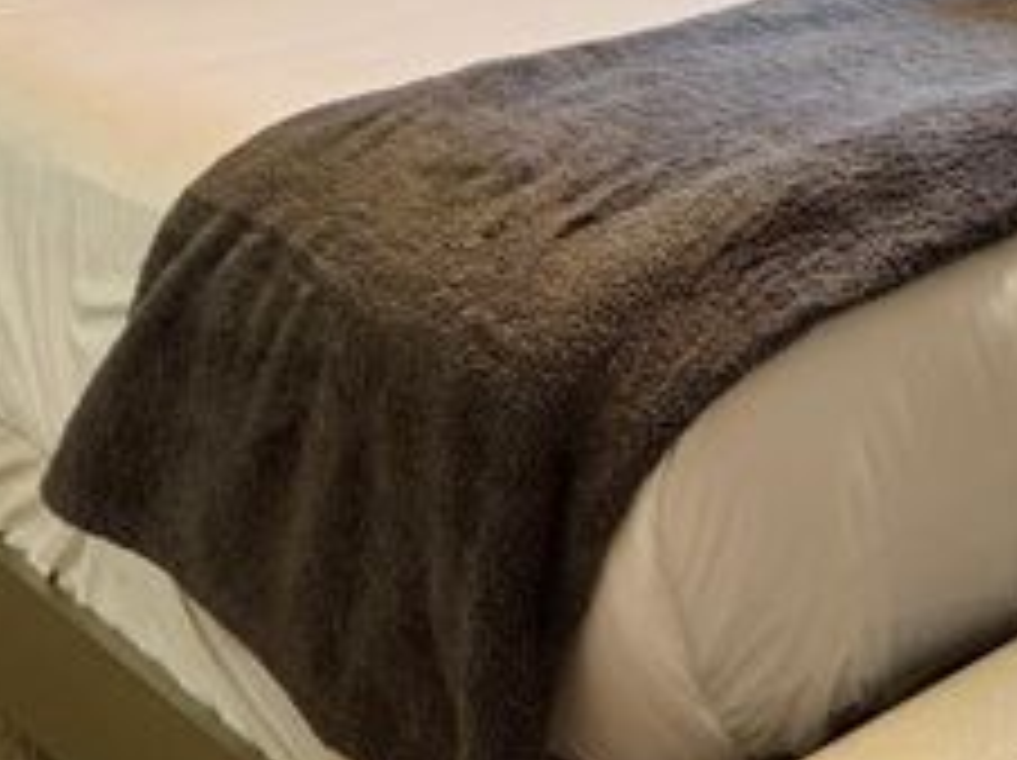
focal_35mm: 75
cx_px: 470
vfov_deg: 17.8
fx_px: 2201
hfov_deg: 26.0
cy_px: -342
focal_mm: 6.76
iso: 200
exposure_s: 1/60
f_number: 1.78
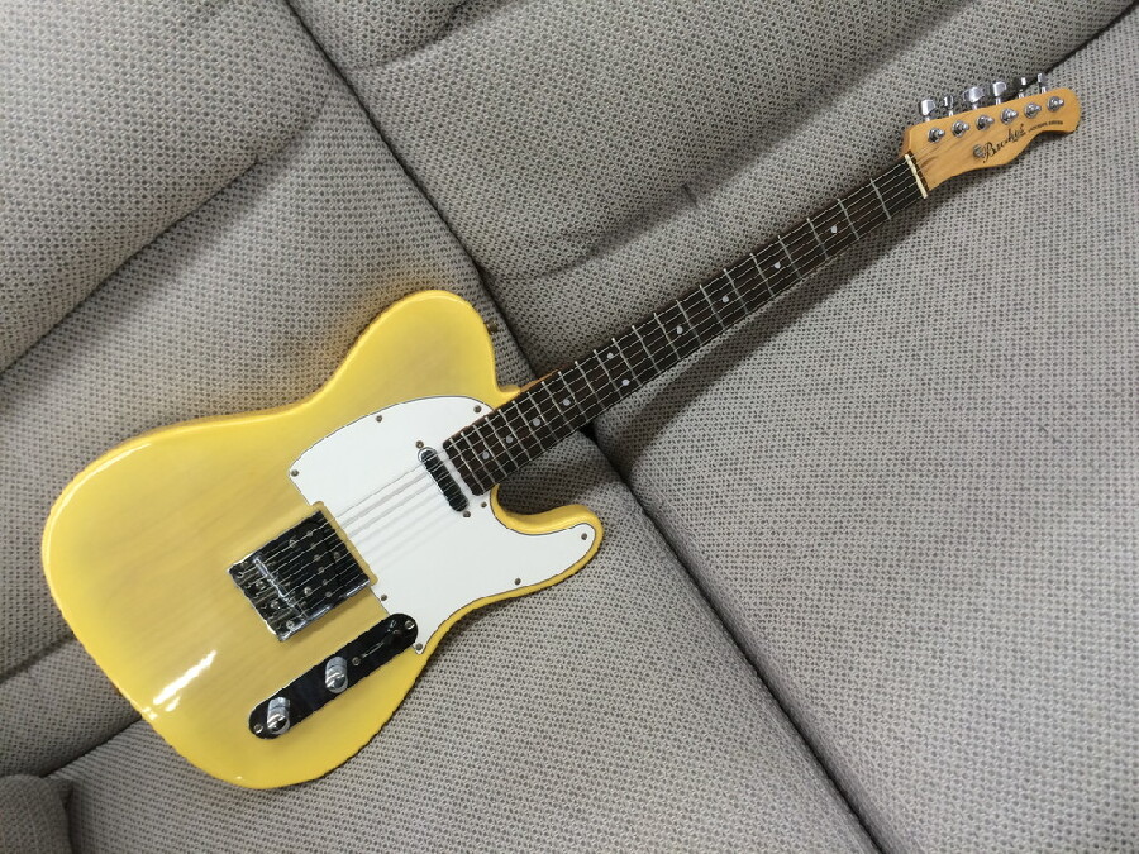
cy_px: 427
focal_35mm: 29
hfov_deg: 61.7
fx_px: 954
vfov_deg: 48.2
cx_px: 570
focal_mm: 4.15
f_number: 2.2
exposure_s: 1/40
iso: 40
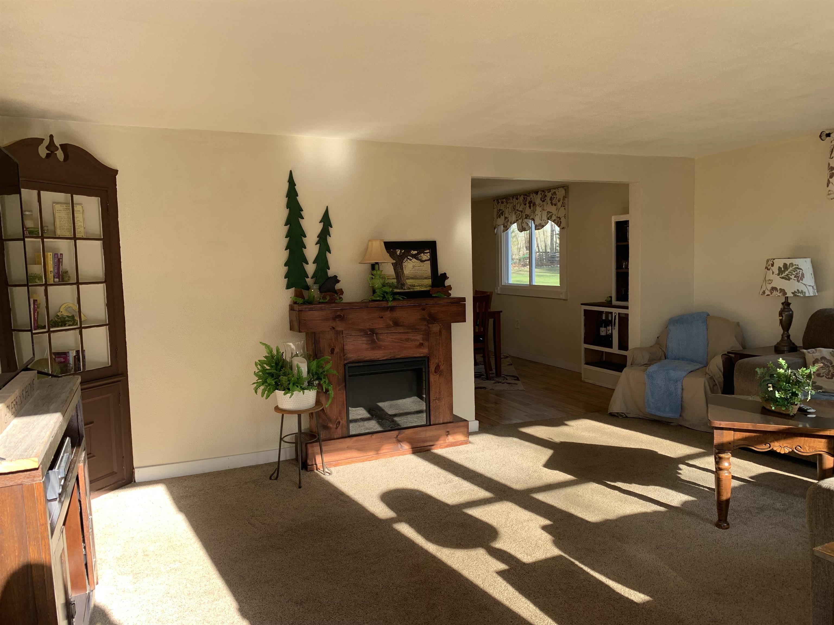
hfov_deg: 67.3
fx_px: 626
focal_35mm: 26
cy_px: 312
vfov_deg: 53.1
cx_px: 417
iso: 25
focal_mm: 4.25
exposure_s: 1/122
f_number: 1.8
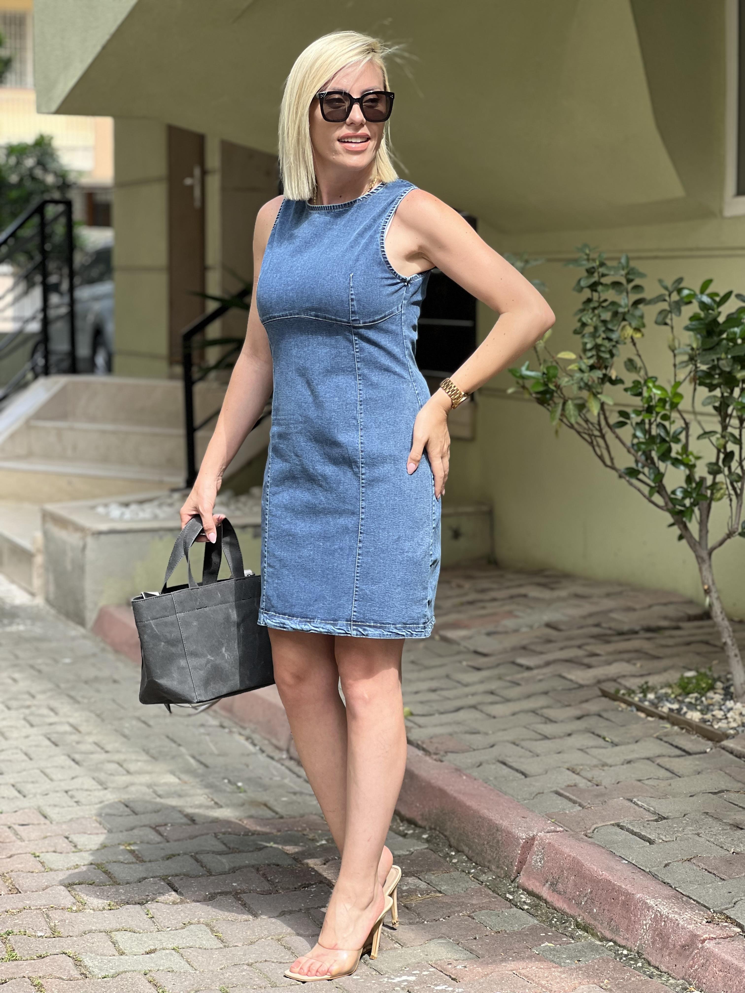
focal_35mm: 77
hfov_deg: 19.1
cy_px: 496
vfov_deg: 25.3
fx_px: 2210
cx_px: 372
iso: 32
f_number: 2.8
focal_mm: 9
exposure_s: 1/121
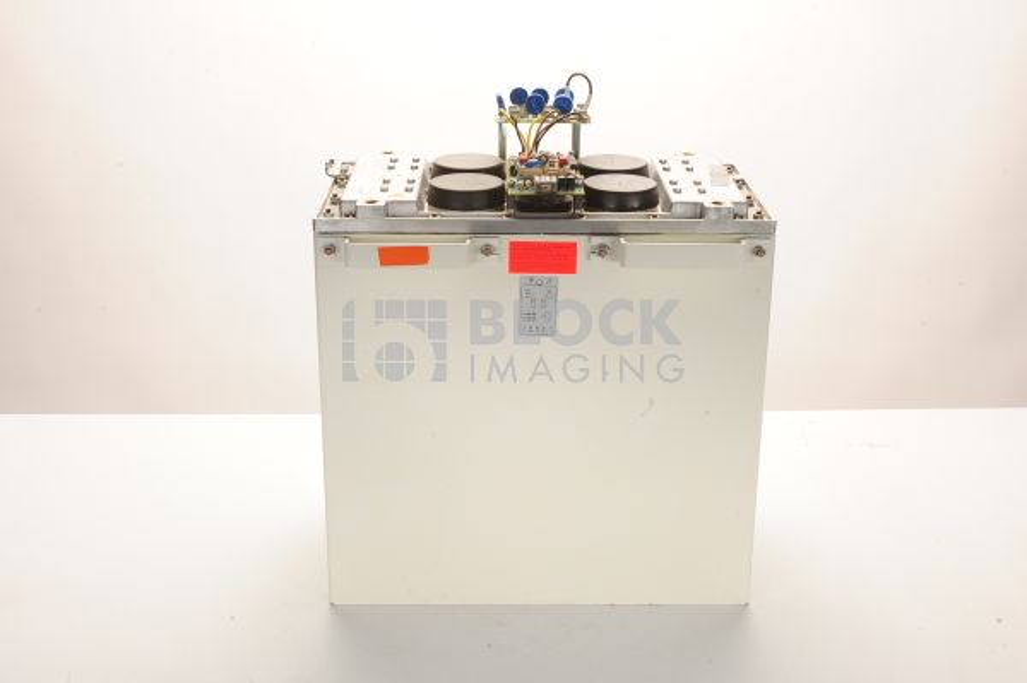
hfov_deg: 39.6
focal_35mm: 50
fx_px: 1425
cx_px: 514
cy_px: 342
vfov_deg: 26.9
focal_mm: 50
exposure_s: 1/160
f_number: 14
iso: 320
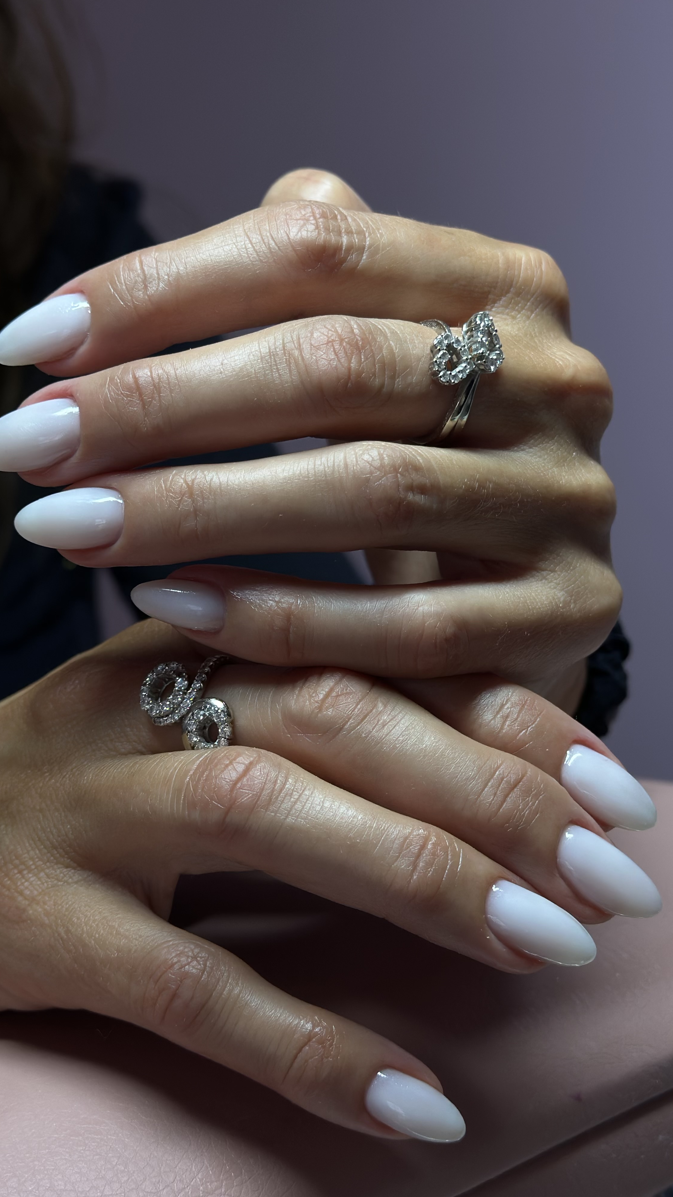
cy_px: 601
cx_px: 318
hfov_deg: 22.6
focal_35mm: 53
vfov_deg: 39.2
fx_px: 1681
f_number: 1.78
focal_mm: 6.86
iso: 80
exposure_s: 1/615
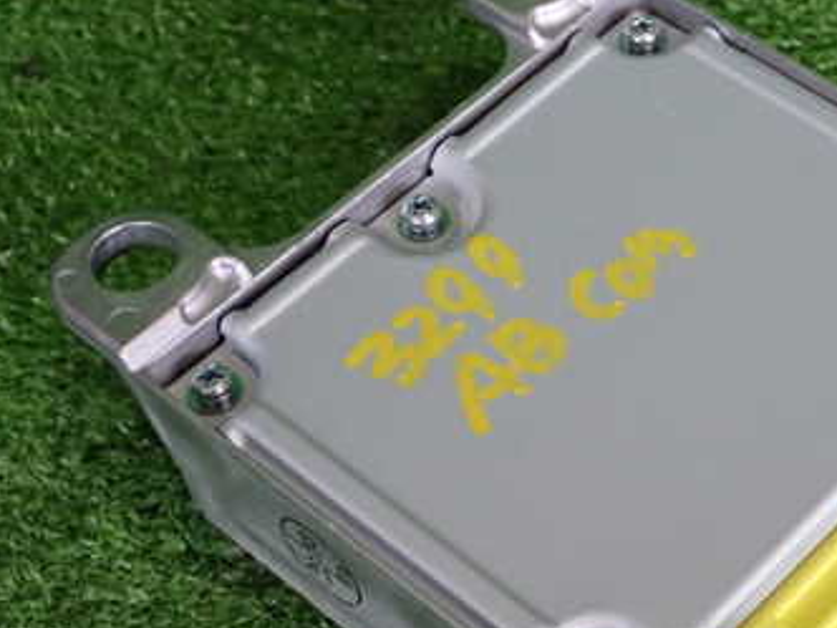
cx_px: 645
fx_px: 2055
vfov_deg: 17.3
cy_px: 421
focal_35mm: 85
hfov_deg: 22.8
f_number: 3.1
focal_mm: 8.4
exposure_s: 1/50
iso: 400
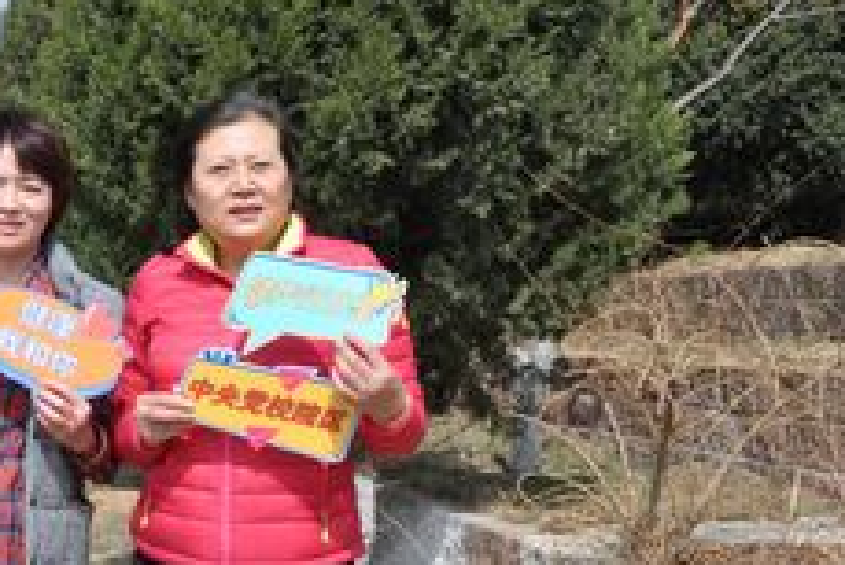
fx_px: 1642
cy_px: 388
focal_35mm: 70
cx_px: 218
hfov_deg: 28.5
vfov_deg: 19.4
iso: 800
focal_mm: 25
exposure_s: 1/320
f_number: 18
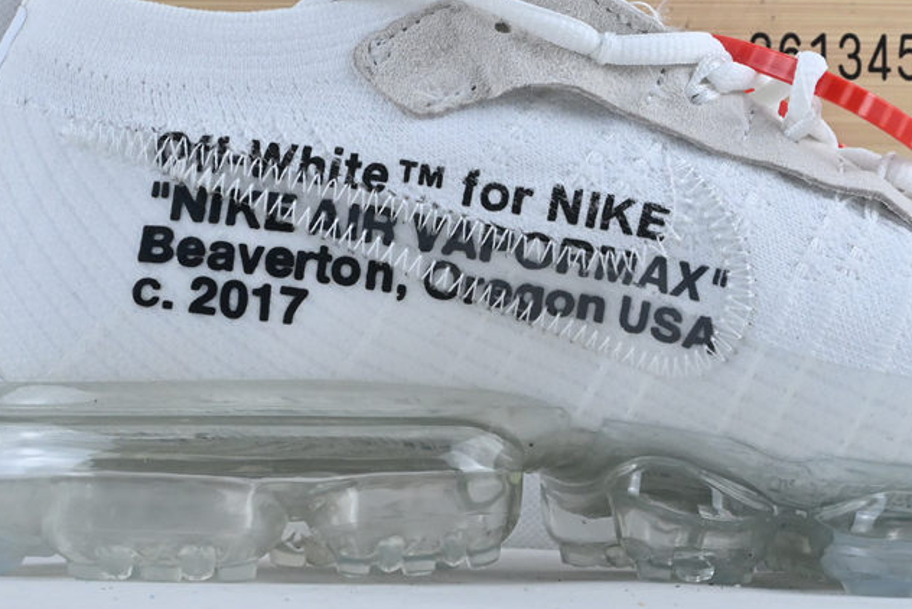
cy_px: 281
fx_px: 2381
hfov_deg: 21.5
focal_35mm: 94
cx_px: 651
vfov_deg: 14.6
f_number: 10
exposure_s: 1/160
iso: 1000
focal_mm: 33
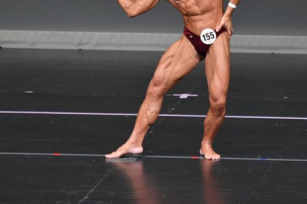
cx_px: 200
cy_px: 60
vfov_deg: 2.6
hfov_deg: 3.9
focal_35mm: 531
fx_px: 4524
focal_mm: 230
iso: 4000
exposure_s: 1/400
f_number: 5.6
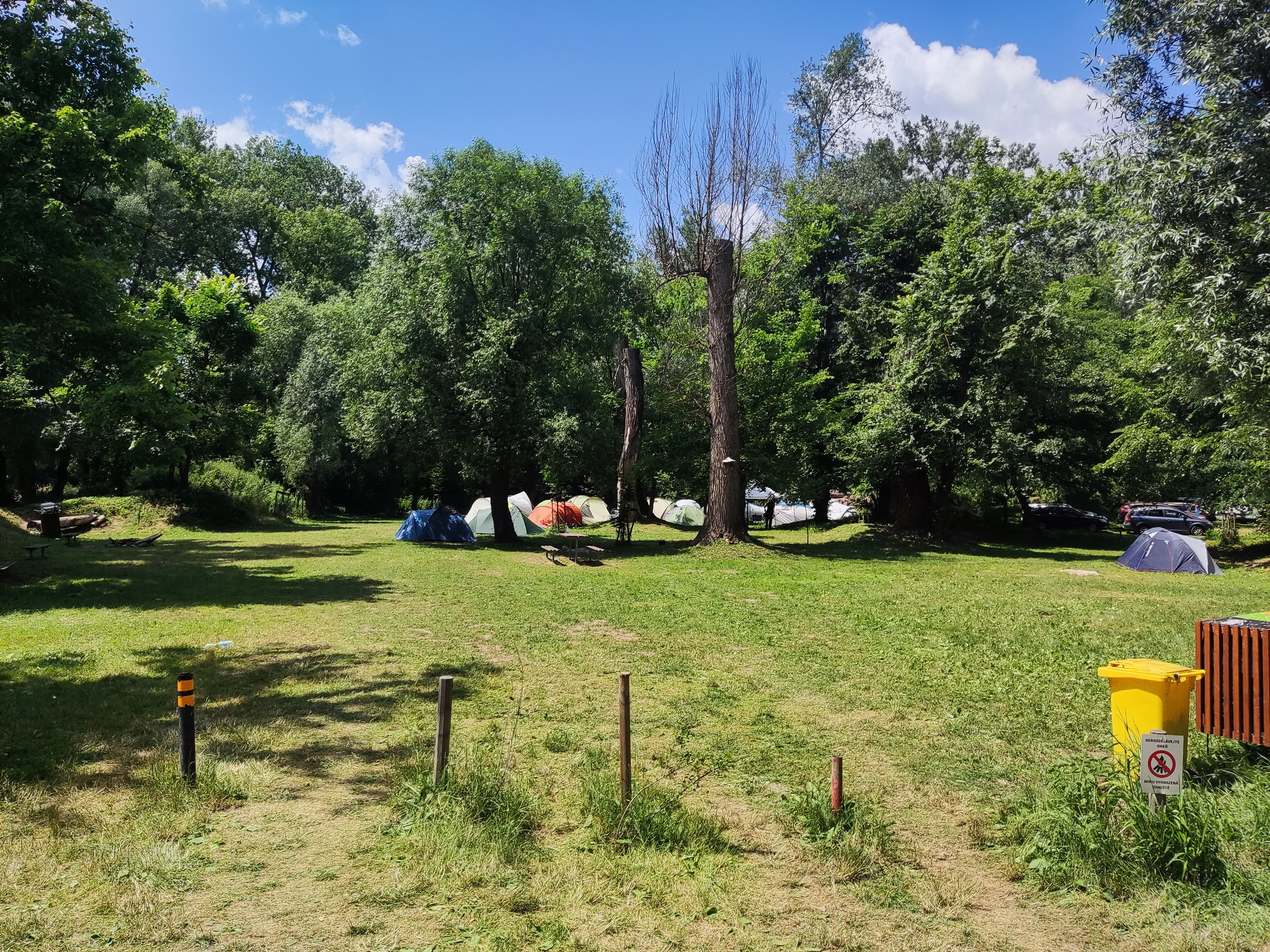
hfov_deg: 69.4
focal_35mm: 25
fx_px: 917
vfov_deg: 54.9
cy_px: 476
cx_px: 635
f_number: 1.79
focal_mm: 4.71
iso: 50
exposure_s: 1/2193
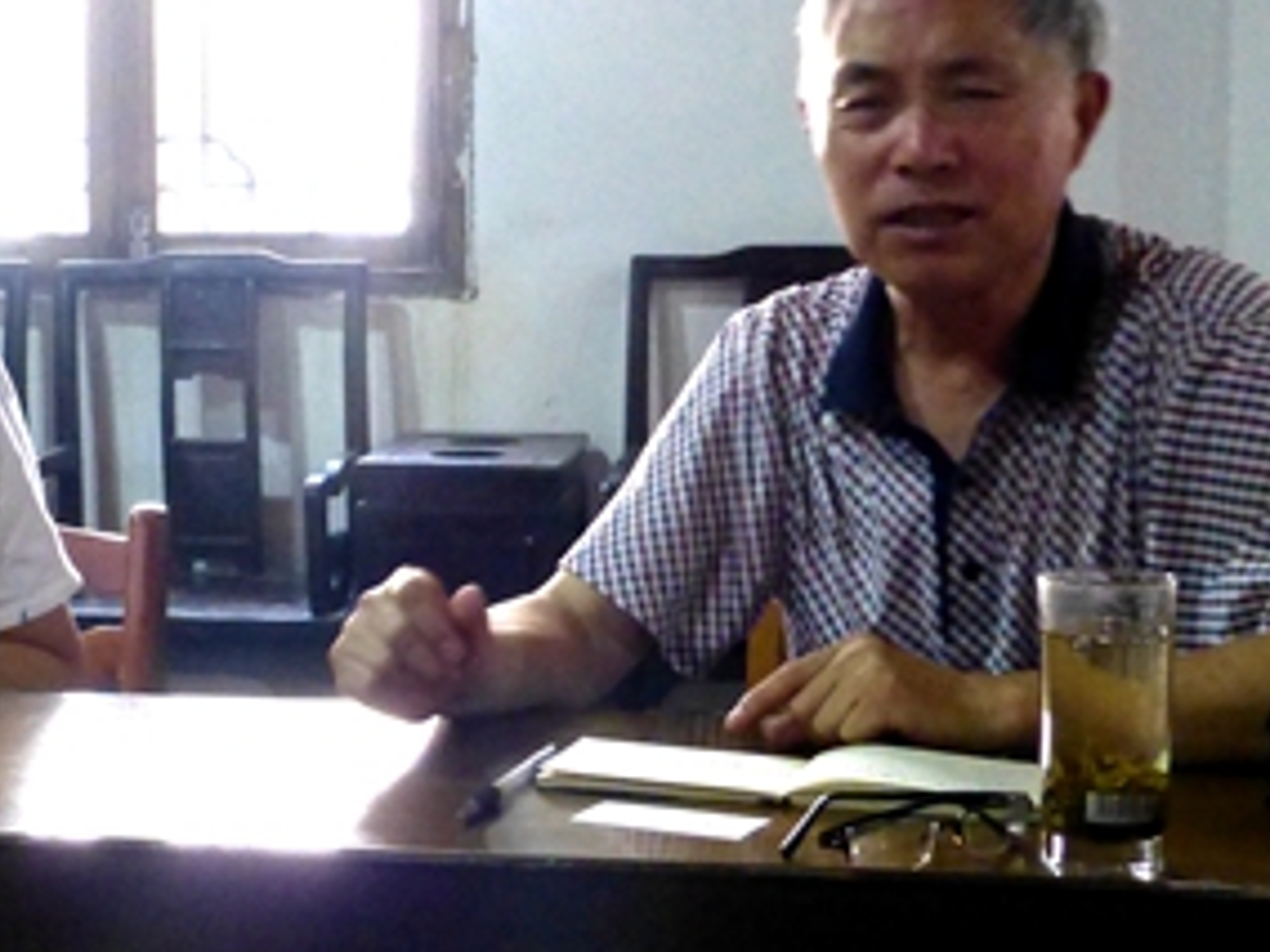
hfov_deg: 28.9
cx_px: 313
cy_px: 436
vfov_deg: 22.2
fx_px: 2421
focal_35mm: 66
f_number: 3.3
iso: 800
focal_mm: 4.4
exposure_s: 1/25
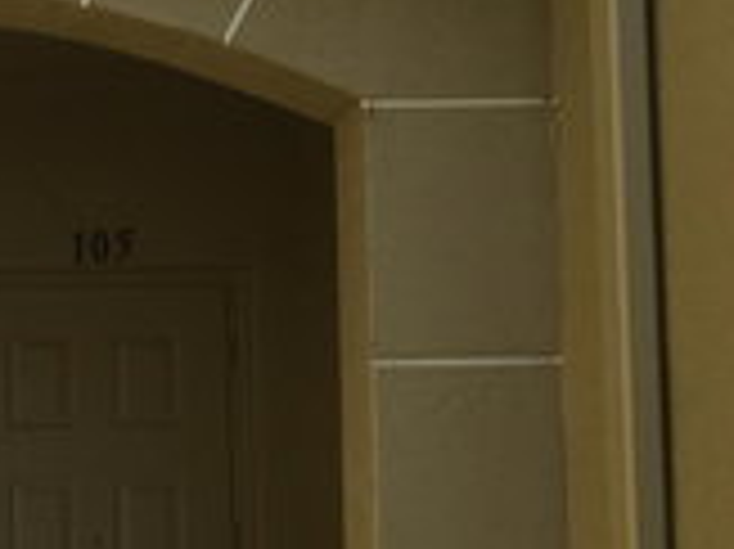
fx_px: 1610
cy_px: 486
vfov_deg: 19.0
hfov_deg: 23.4
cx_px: -155
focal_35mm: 76
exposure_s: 1/513
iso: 25
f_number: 2.2
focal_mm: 4.15
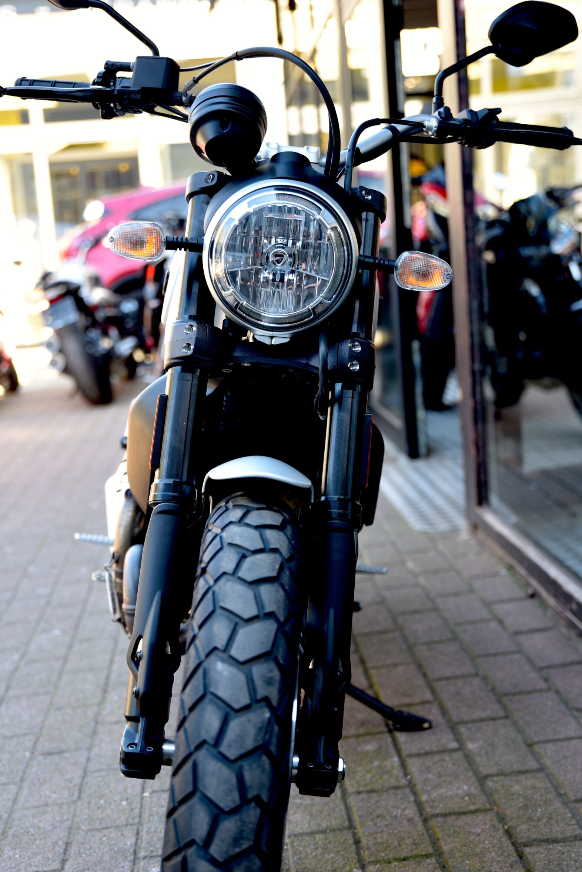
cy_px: 411
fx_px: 1211
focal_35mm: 50
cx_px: 281
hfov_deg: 27.0
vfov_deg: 39.6
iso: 100
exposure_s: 1/50
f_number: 2.8
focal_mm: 46
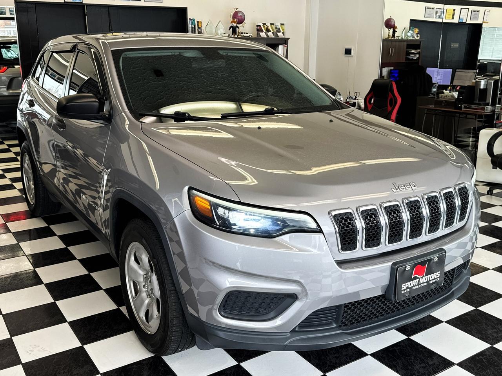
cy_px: 188
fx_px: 522
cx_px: 251
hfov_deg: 51.4
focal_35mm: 36
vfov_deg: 39.7
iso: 50
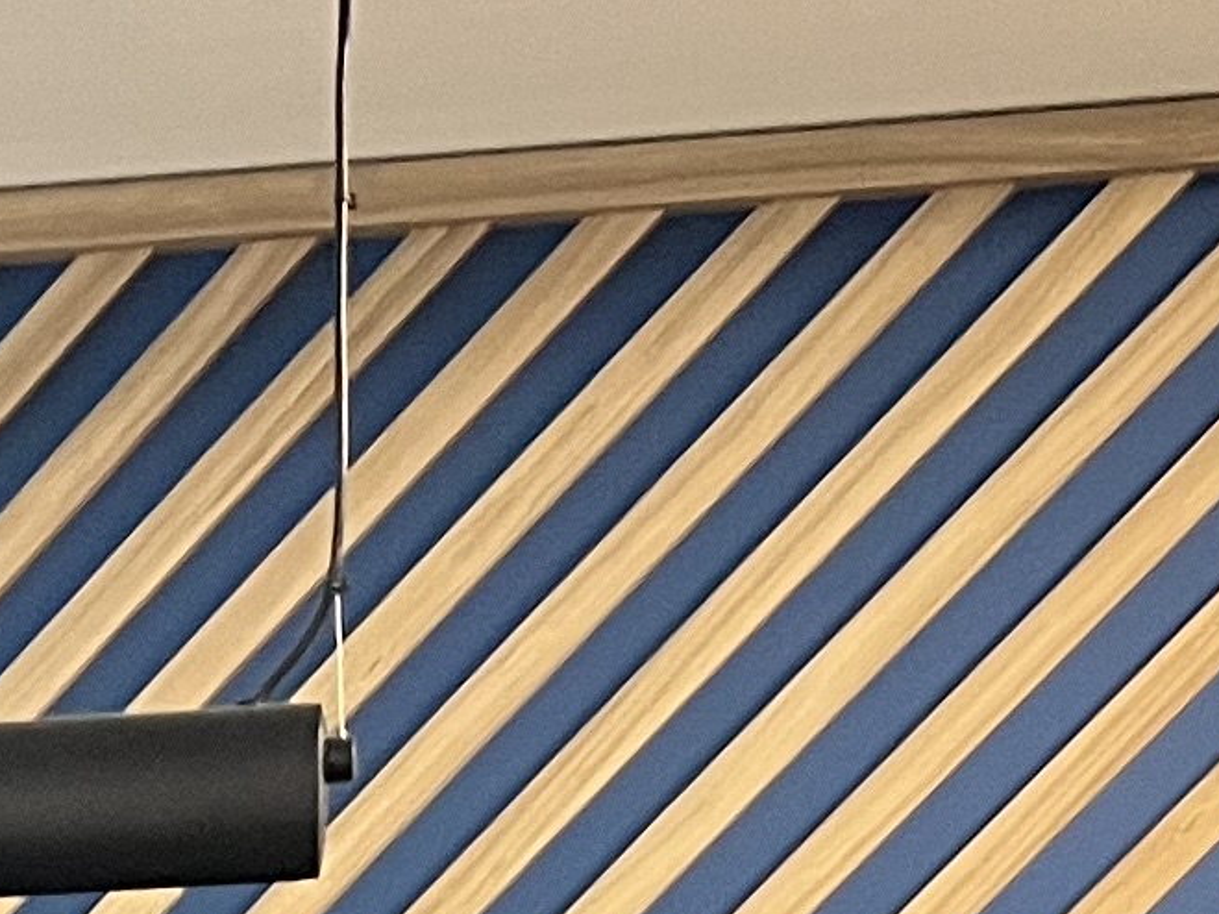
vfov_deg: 8.3
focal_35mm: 159
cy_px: 2466
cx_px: -768
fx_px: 5598
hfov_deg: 11.7
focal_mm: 5.7
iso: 250
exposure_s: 1/60
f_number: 1.5
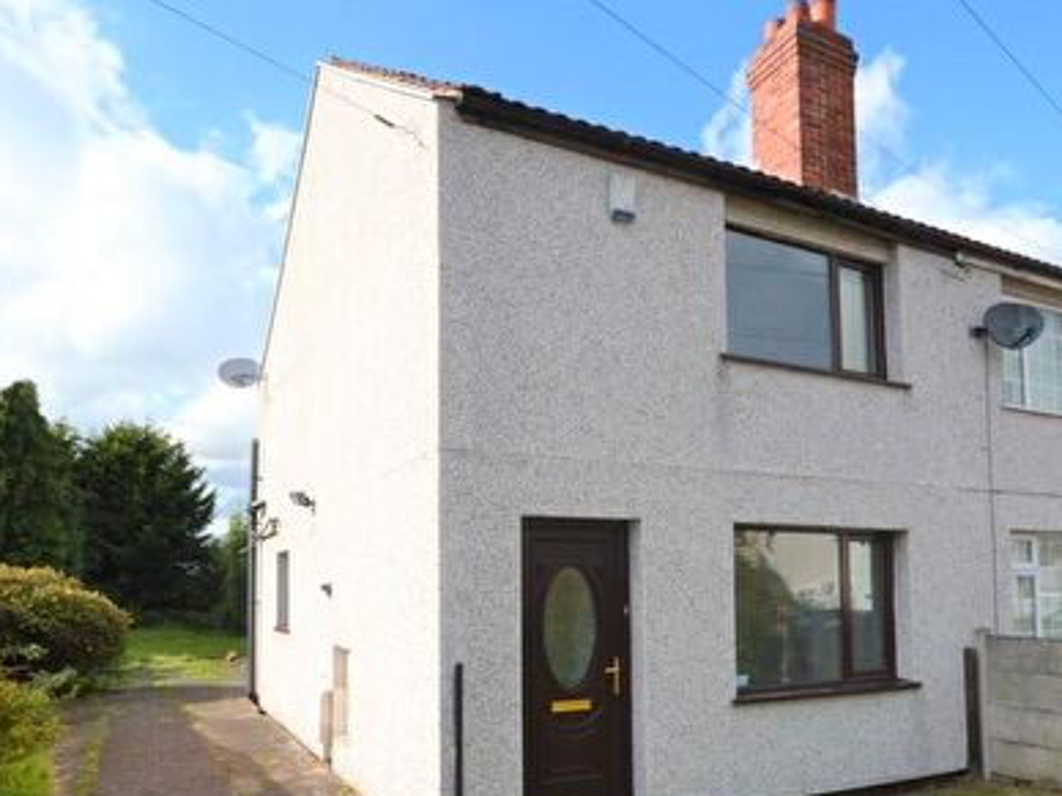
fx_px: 798
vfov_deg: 52.4
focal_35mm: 26
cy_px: 507
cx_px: 640
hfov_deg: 66.6
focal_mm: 10
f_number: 7.1
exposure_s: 1/200
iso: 100
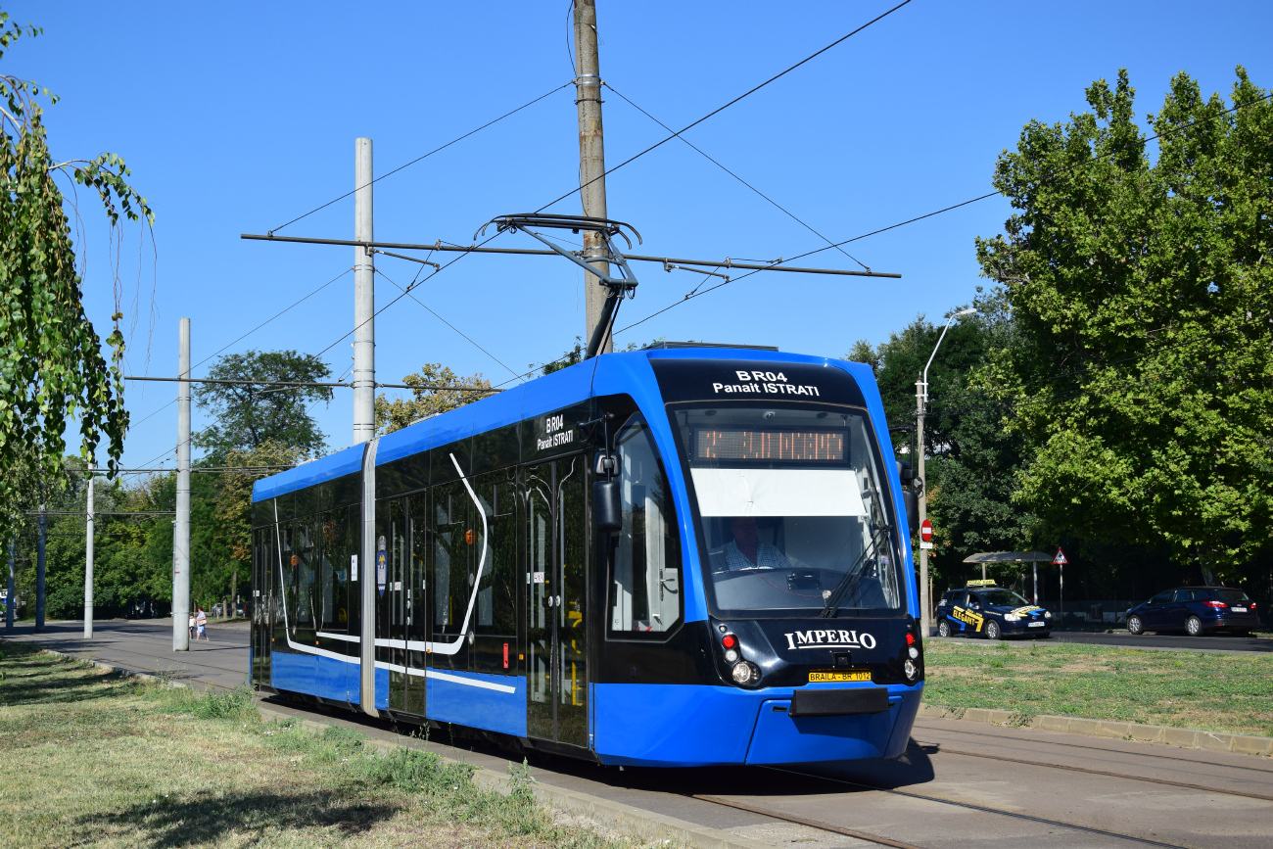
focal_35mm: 52
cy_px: 424
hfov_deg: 37.8
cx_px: 636
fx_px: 1857
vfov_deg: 25.8
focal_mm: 35
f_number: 6.3
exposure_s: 1/1000
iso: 200
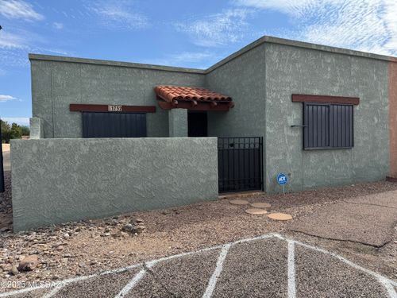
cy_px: 149
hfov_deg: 71.6
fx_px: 275
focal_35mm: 24
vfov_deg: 56.8
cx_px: 198
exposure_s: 1/4310
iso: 80
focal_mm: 6.76
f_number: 1.78
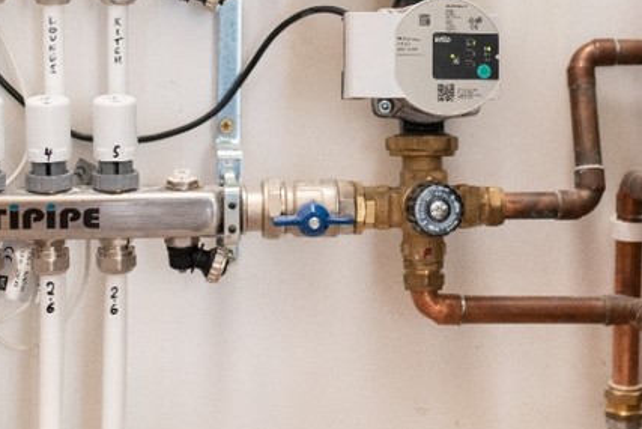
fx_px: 1463
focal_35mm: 82
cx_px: 371
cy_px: 51
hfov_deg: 24.7
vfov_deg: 16.5
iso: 1400
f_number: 2
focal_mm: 35
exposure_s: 1/320
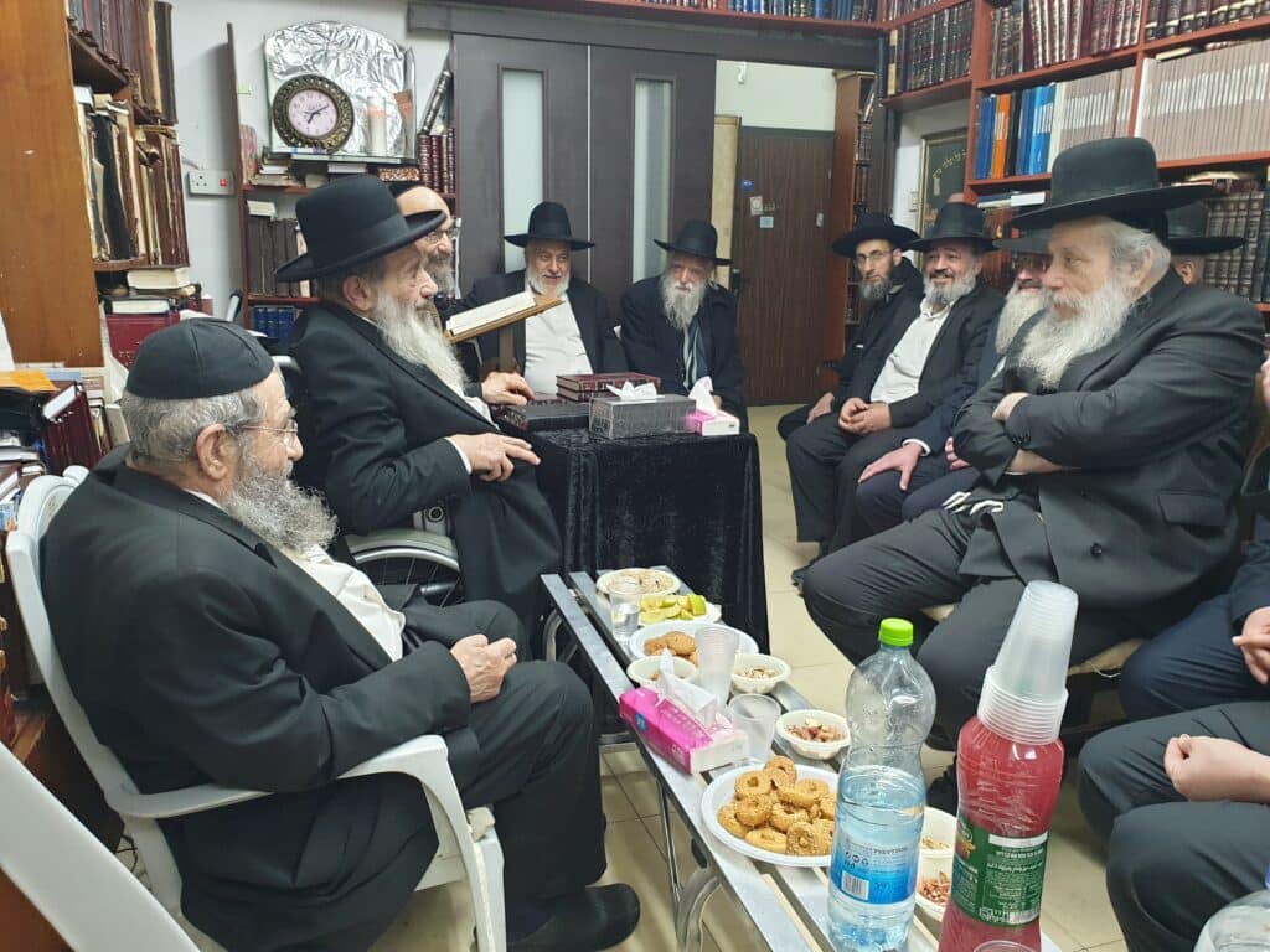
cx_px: 635
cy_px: 476
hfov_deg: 67.3
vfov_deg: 53.1
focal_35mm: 26
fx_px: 954
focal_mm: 4.3
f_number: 2.4
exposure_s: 1/50
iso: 320
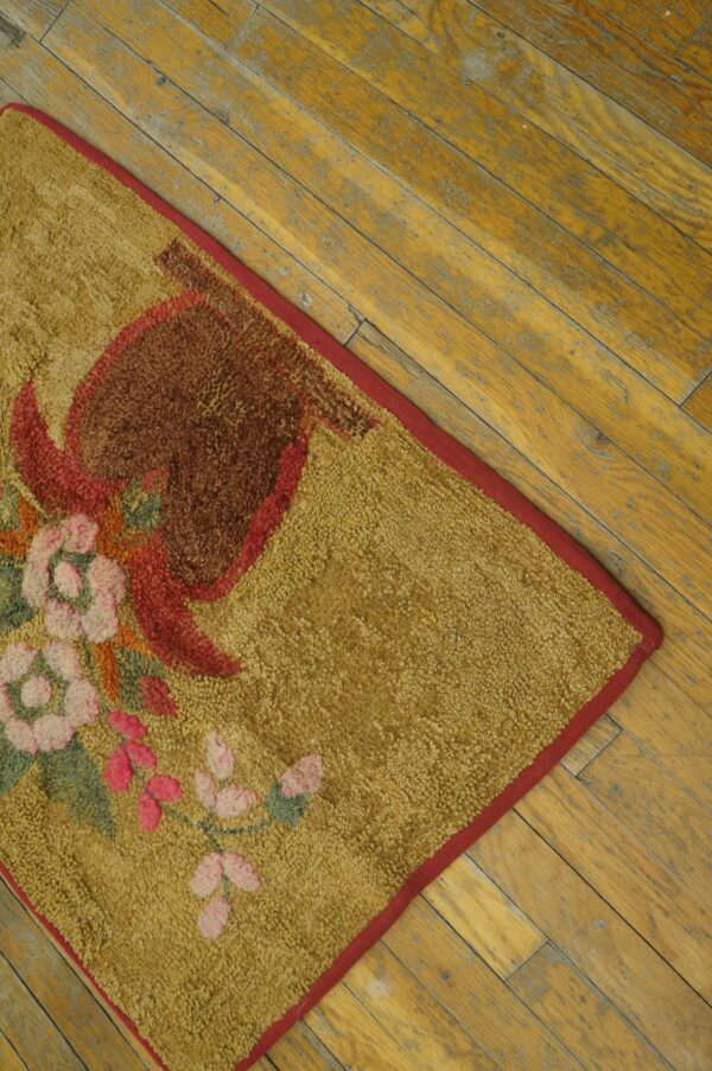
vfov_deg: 64.6
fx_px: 847
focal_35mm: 28
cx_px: 356
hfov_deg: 45.6
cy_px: 536
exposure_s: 1/160
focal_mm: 19
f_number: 4
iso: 2500
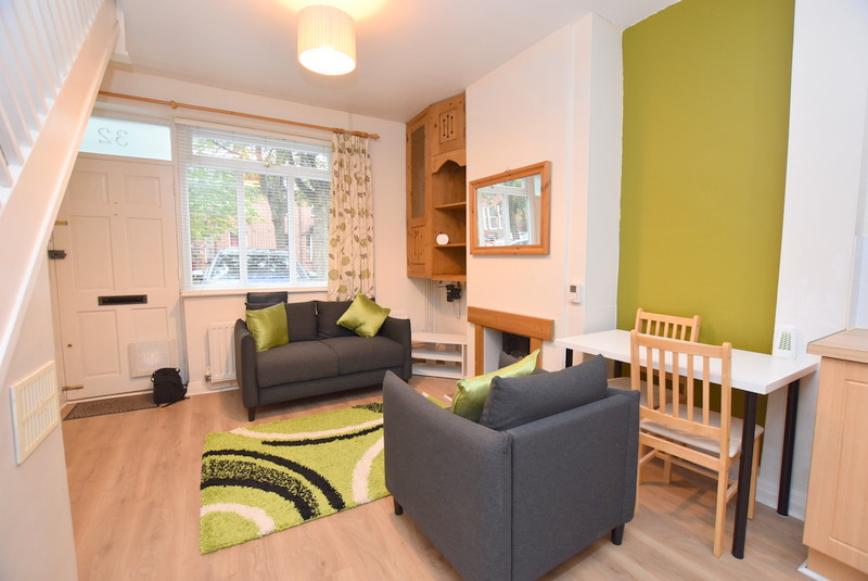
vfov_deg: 77.4
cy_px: 290
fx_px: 362
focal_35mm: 15
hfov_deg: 100.3
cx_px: 434
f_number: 4
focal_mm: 10
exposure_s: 1/60
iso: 900
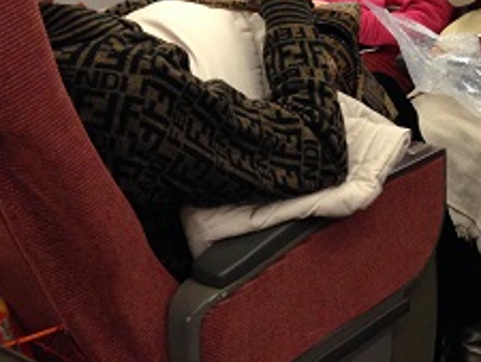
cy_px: -24
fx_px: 1001
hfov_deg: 27.0
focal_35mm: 72
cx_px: 286
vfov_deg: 19.7
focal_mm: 4.12
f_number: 2.4
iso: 200
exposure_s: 1/20
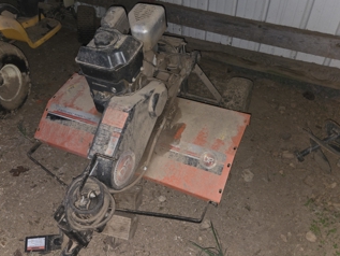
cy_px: 147
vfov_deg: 48.1
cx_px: 164
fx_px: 285
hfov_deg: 61.6
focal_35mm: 29
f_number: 1.8
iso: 125
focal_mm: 5.4
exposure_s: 1/12.6
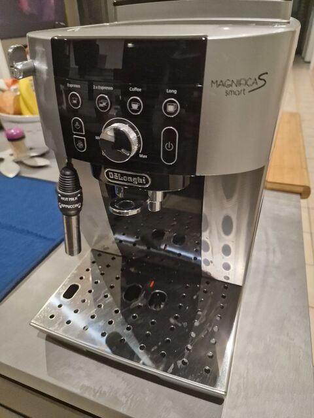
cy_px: 209
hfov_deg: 58.9
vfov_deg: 73.9
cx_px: 157
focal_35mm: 23
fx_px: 278
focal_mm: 6.4
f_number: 1.8
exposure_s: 1/25
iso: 640
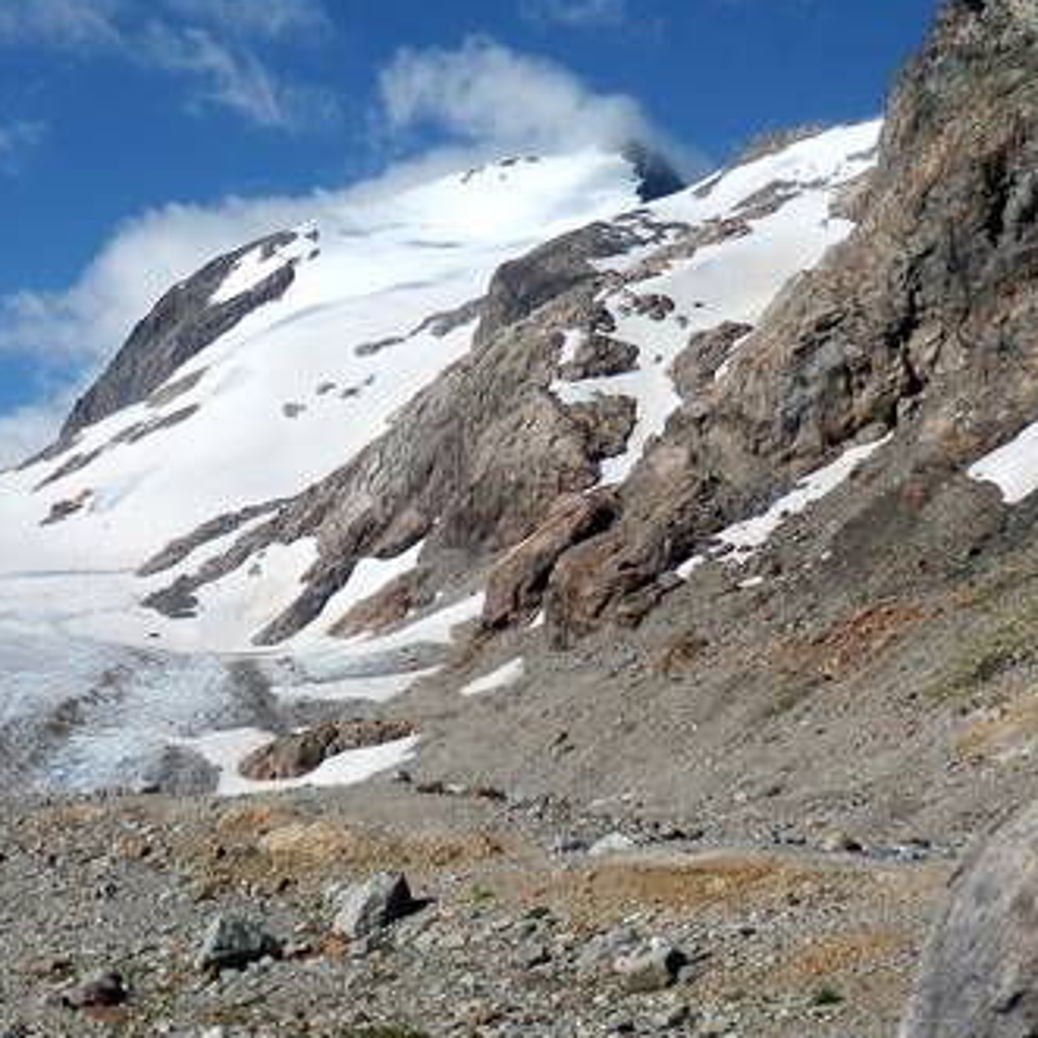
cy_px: 676
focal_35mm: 60
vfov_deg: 28.5
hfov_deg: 27.7
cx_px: 125
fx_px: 2036
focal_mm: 4.5
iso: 80
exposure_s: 1/320
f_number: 8.7
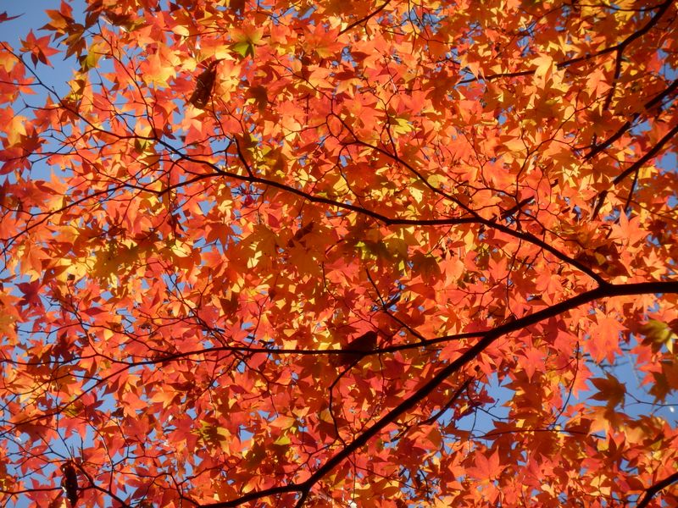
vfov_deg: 6.2
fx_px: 4701
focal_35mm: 240
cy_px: 254
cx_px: 339
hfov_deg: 8.2
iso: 80
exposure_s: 1/320
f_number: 5.8
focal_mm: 42.5
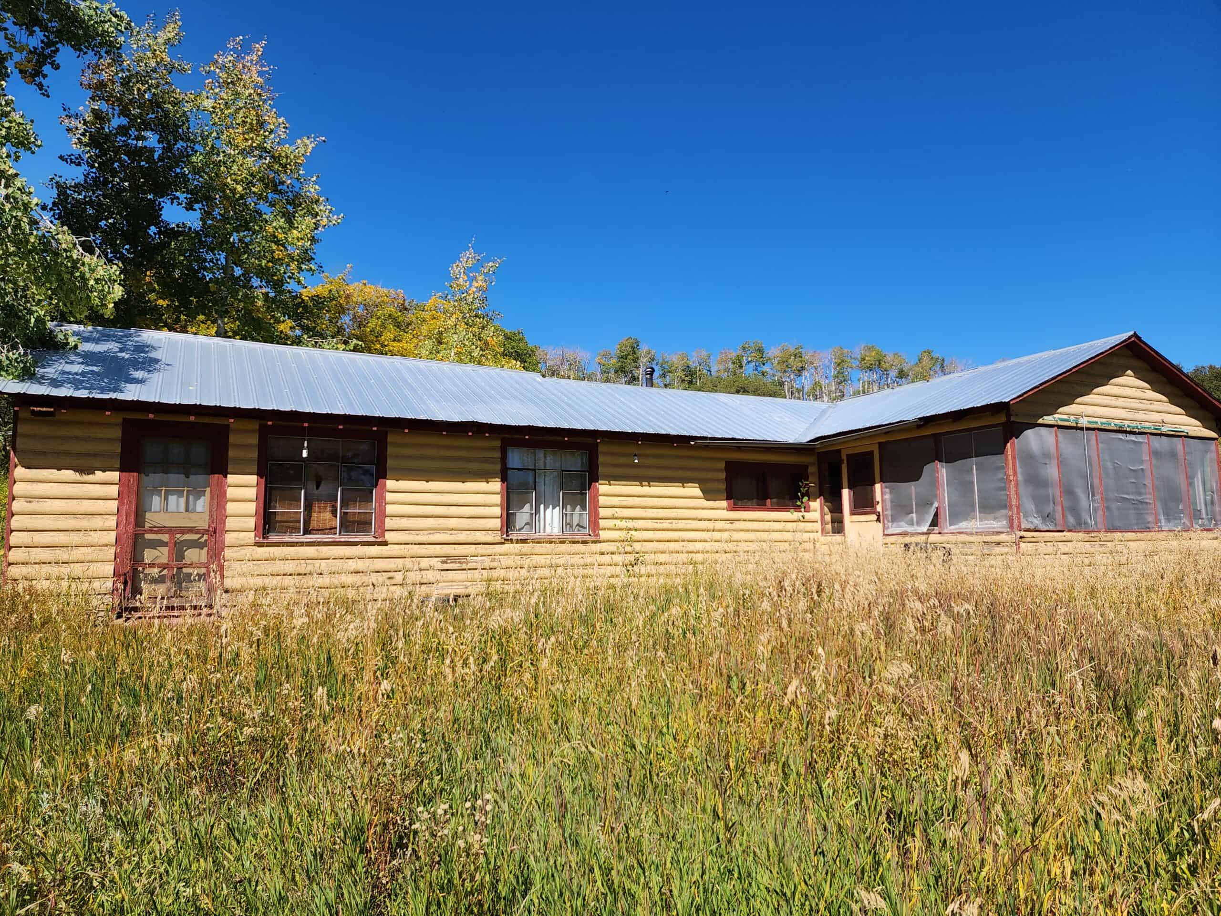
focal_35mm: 23
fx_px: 811
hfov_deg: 73.9
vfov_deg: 58.9
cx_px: 610
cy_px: 458
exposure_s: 1/1087
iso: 12
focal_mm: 6.4
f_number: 1.8
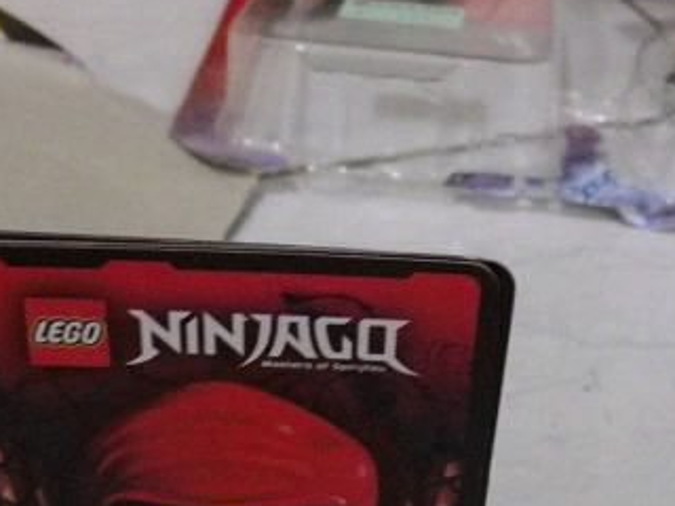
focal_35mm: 82
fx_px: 1599
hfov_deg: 23.8
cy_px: 493
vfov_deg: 17.6
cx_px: 329
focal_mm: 7.3
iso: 800
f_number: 3.9
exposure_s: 1/25
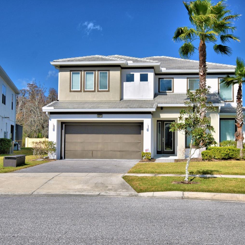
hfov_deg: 41.7
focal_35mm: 40
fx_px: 320
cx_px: 147
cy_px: 124
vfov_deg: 41.9
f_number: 5.6
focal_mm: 20
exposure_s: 1/1250
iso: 100
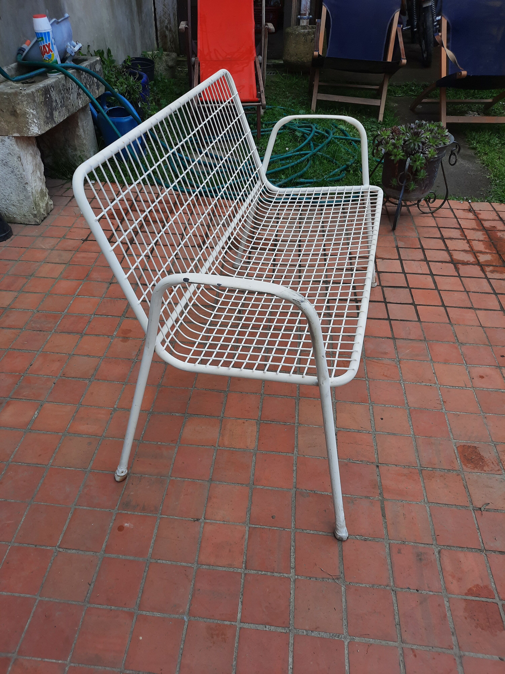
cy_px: 337
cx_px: 252
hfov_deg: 54.9
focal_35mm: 25
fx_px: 486
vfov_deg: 69.4
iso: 32
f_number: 2
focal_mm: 4.6
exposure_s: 1/250
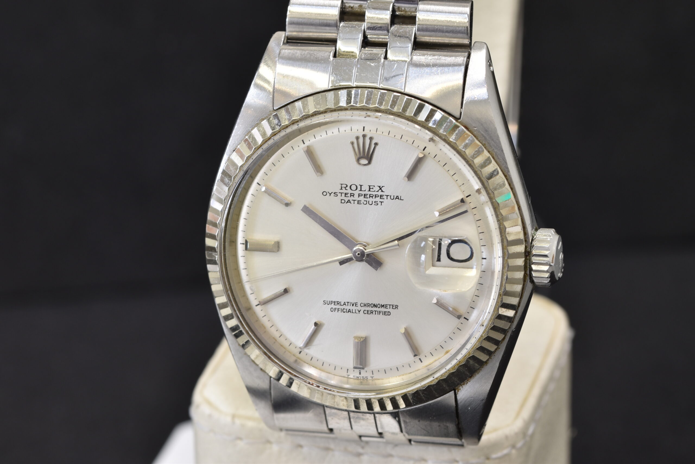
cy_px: 232
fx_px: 2608
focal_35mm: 135
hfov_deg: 15.2
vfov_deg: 10.2
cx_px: 348
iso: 100
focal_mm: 90
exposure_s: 1/2.5
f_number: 13
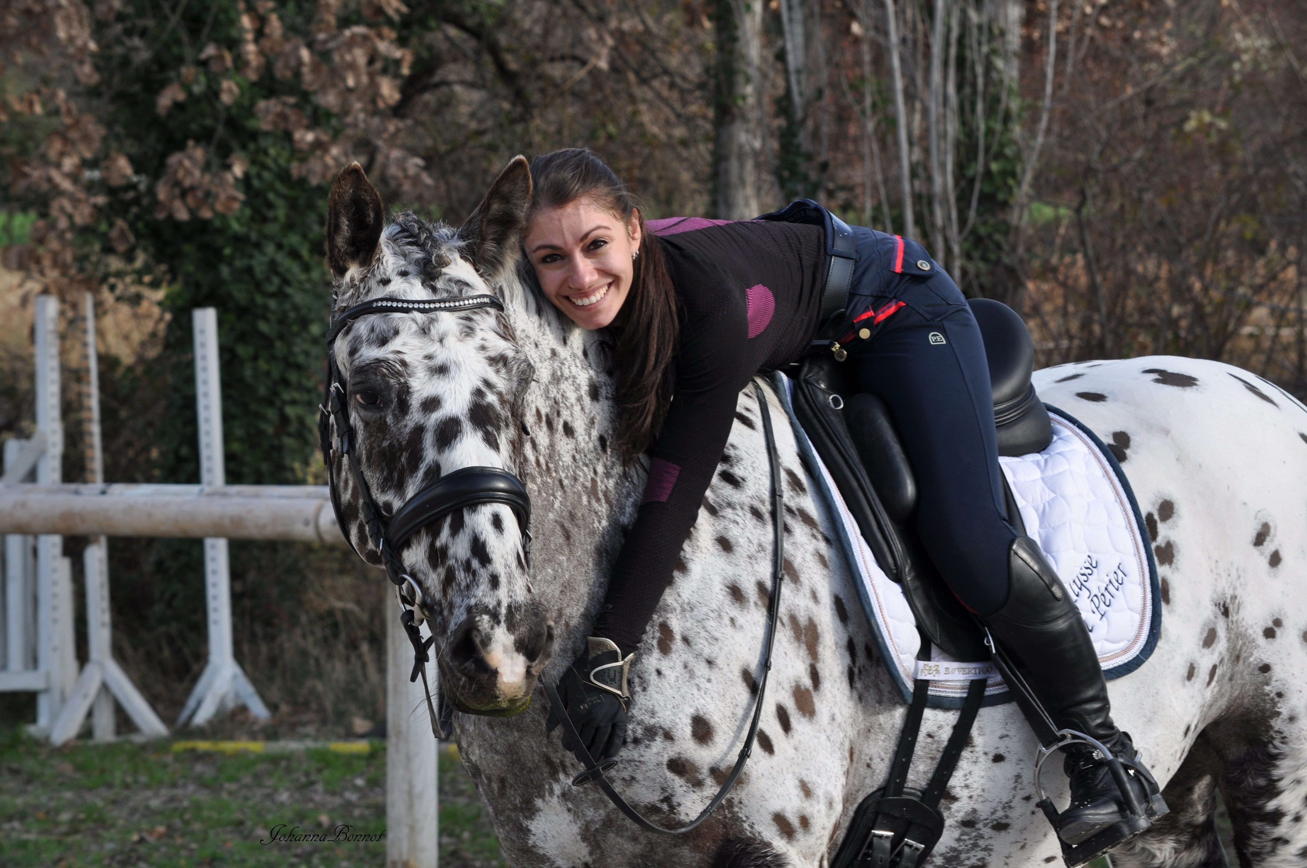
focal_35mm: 147
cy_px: 434
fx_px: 5330
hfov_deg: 14.0
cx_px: 654
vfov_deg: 9.3
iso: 200
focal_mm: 98
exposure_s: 1/250
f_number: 8
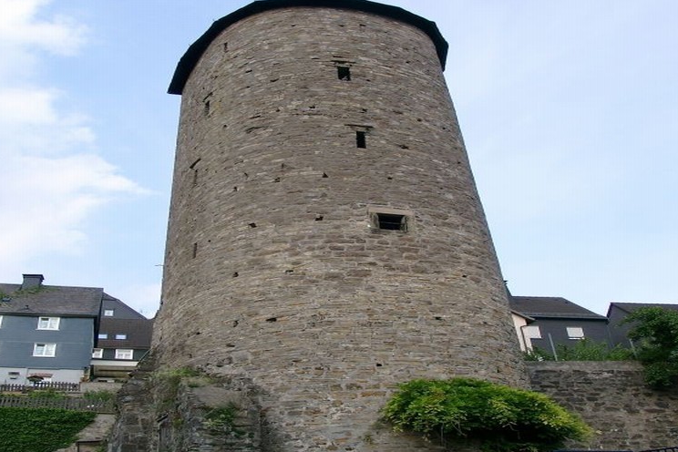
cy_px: 244
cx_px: 327
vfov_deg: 35.0
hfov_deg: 50.7
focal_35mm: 38
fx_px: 716
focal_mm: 7.13
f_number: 4
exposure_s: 1/277
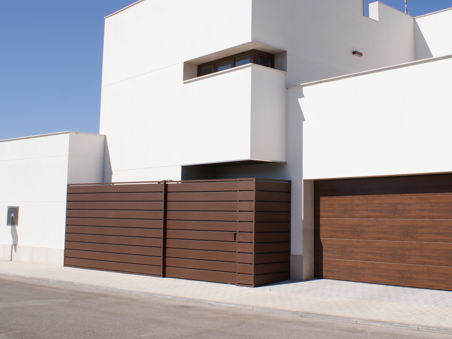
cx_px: 274
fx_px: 561
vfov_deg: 33.5
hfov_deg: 43.6
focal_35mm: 43
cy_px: 137
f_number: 10
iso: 100
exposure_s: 1/250
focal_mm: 22
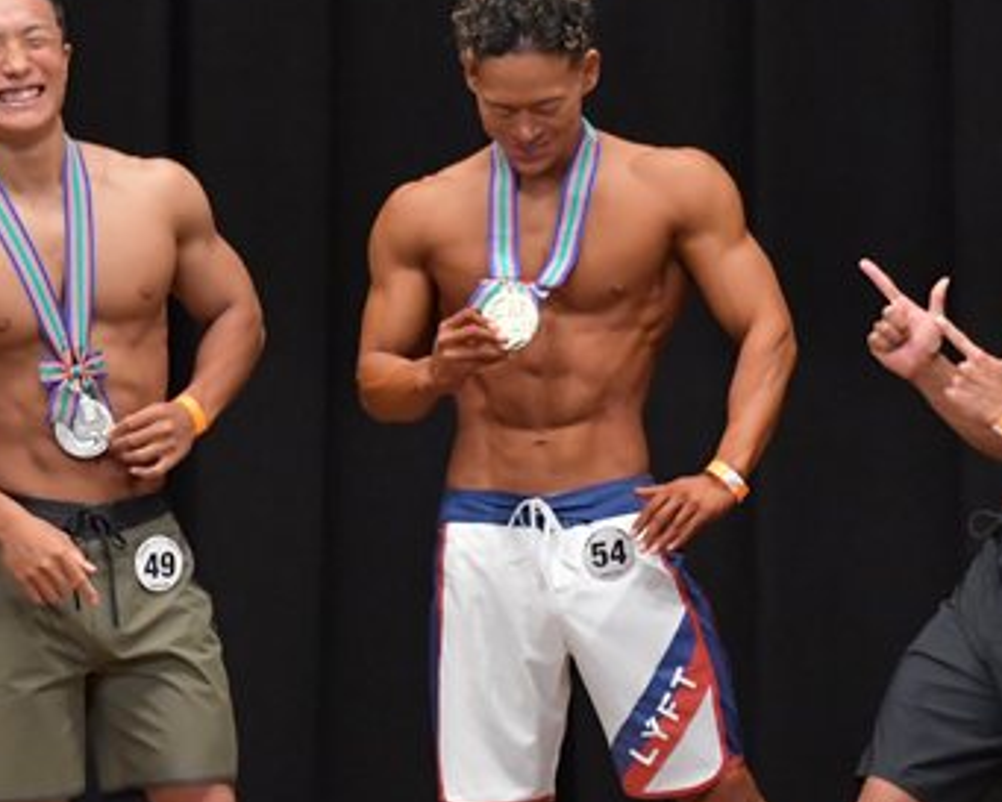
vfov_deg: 3.2
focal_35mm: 480
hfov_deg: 4.0
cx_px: 495
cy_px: 526
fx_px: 14239
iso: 6400
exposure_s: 1/400
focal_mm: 150
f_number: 5.6
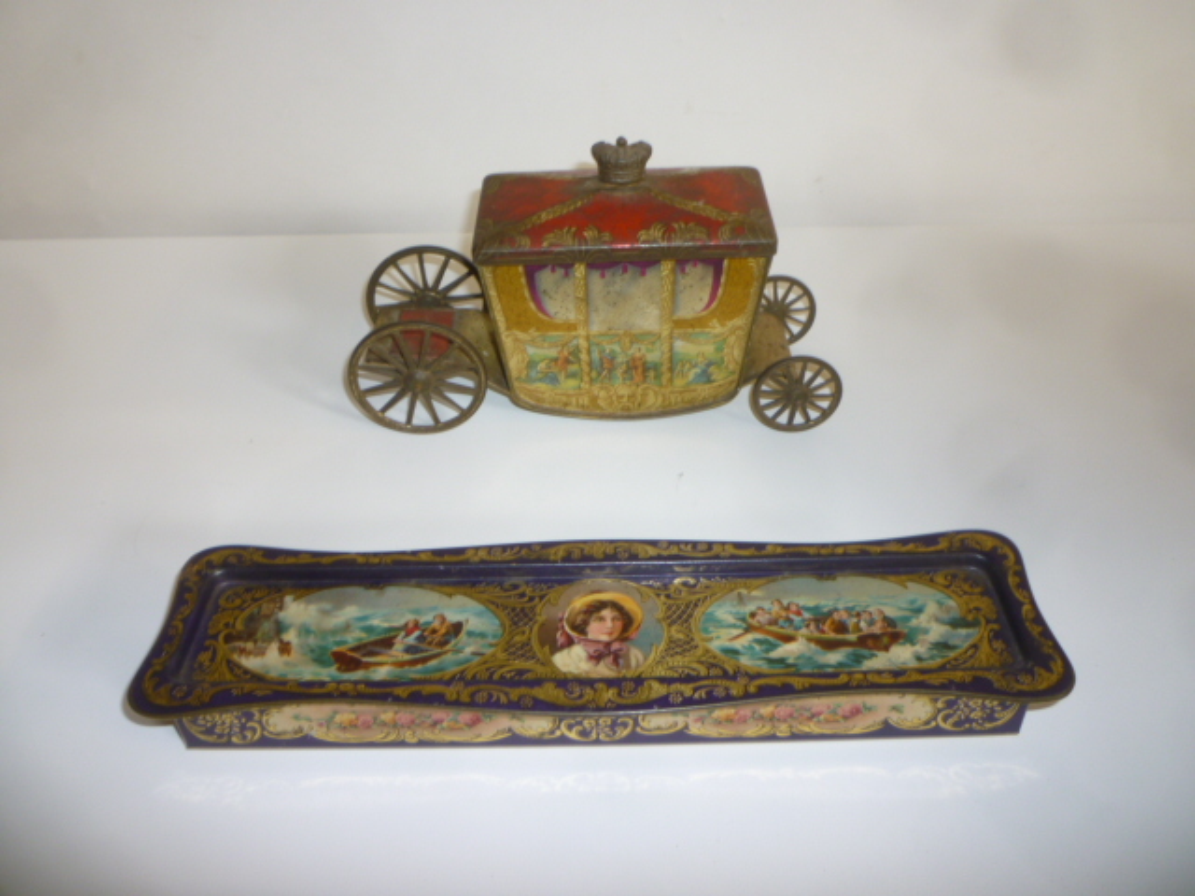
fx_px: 1001
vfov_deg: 48.2
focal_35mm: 29
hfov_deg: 61.7
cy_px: 448
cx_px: 598
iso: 100
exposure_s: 1/30
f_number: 3.3
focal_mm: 5.2
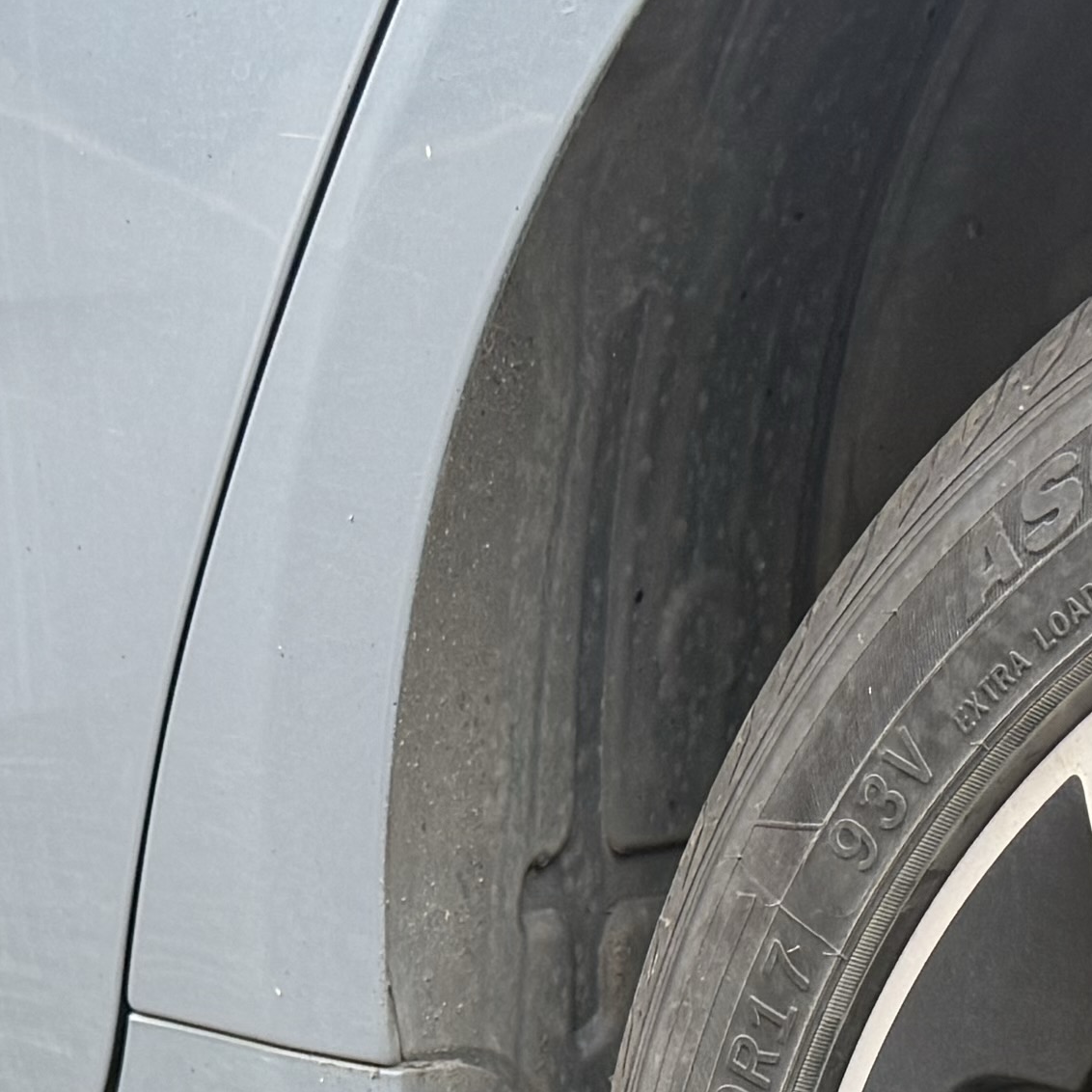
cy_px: 1446
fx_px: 3819
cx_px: 664
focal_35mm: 107
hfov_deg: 16.3
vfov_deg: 15.4
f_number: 1.78
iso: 200
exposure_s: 1/121
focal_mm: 6.76
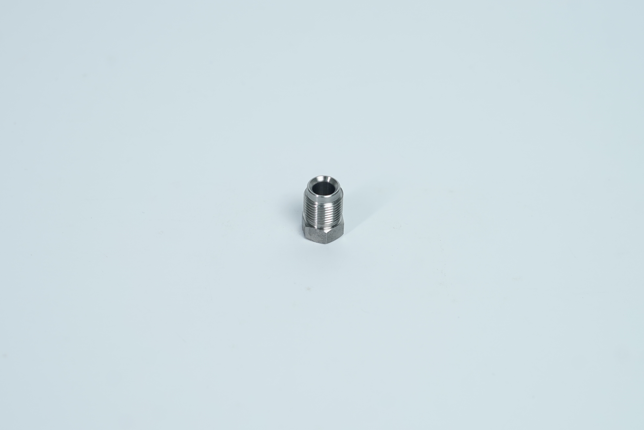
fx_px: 1342
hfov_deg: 27.0
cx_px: 322
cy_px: 215
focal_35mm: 75
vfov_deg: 18.2
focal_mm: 50
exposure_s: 1/160
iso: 320
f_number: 4.5
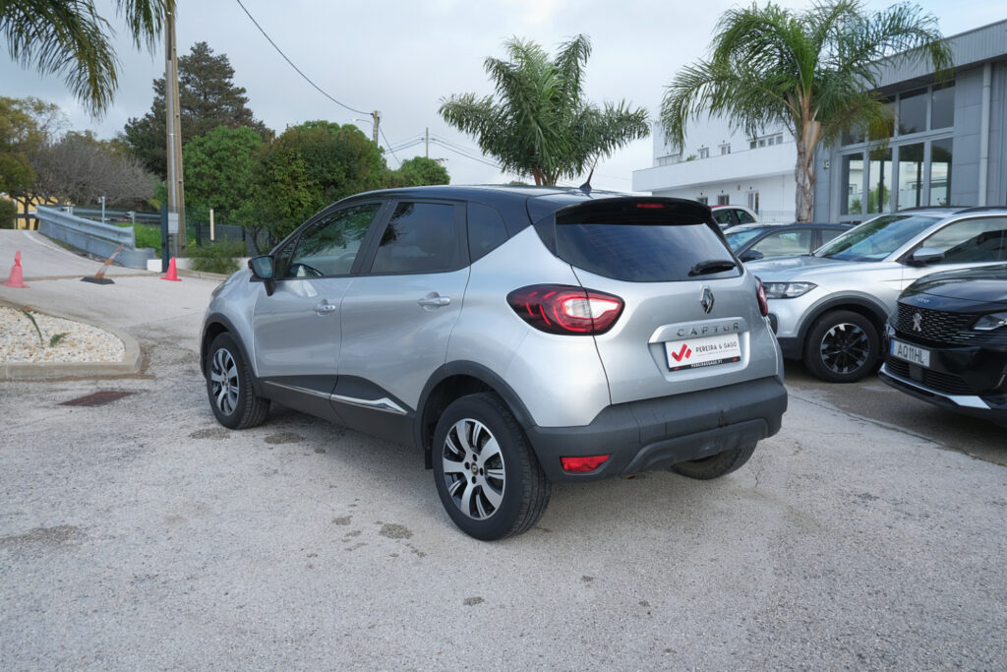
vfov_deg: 42.3
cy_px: 336
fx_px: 867
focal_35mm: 31
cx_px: 504
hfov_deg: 60.3
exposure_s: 1/80
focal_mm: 20.9
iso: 160
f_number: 9
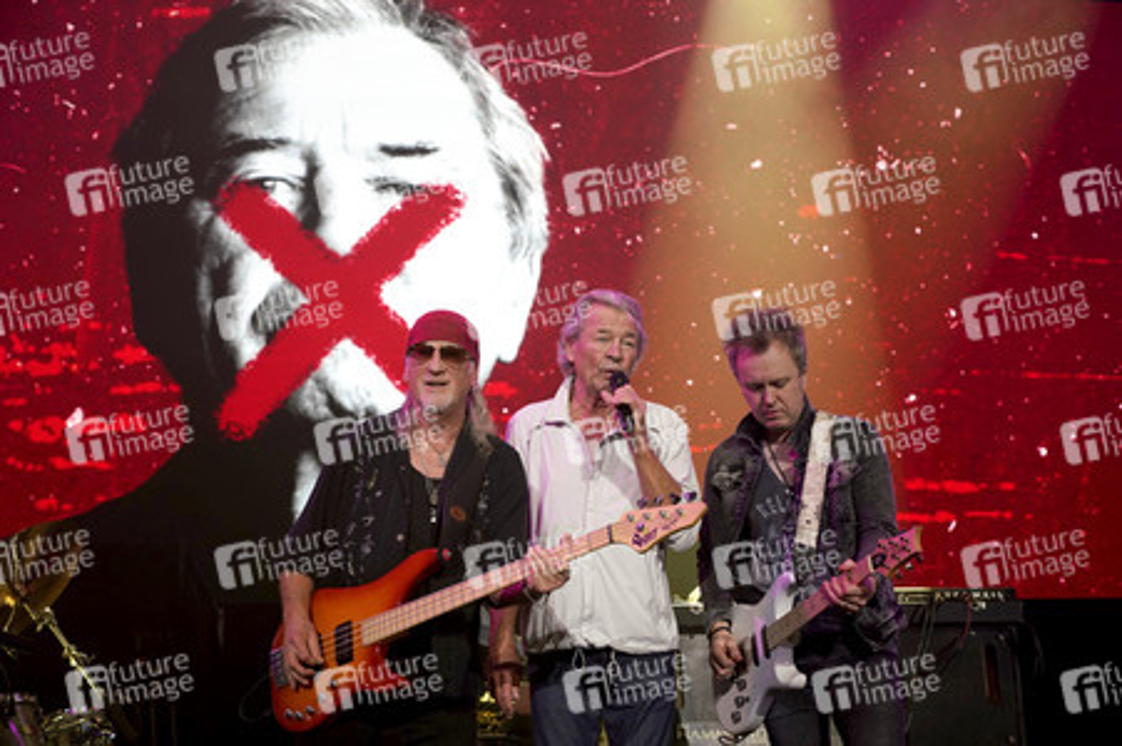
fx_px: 1713
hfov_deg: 36.3
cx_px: 561
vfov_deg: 24.6
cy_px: 373
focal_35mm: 55
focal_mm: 55
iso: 640
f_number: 5.6
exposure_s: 1/320
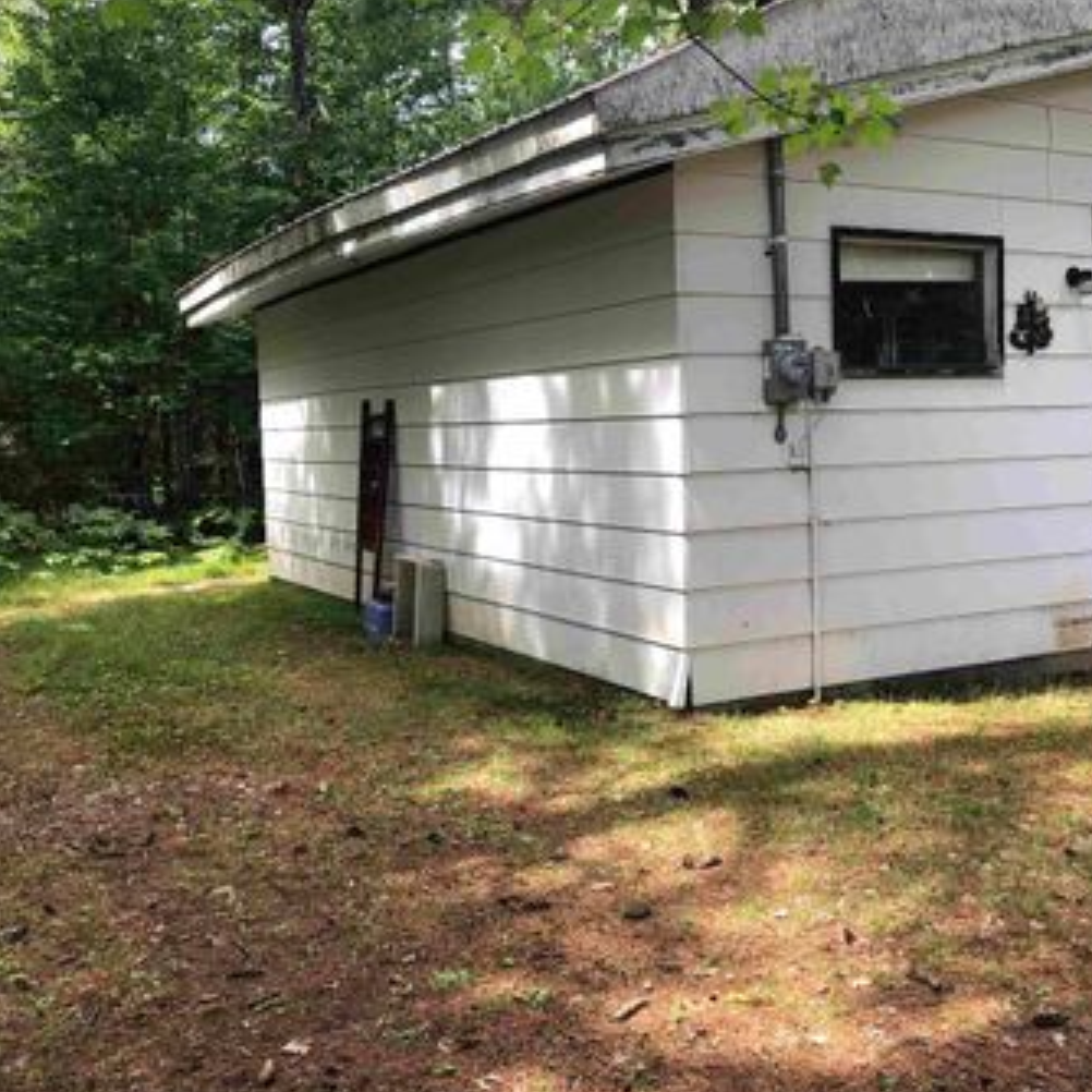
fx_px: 1321
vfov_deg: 44.9
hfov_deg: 44.7
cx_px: 651
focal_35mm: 37
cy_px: 538
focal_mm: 3.99
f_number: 1.8
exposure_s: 1/185
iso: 20
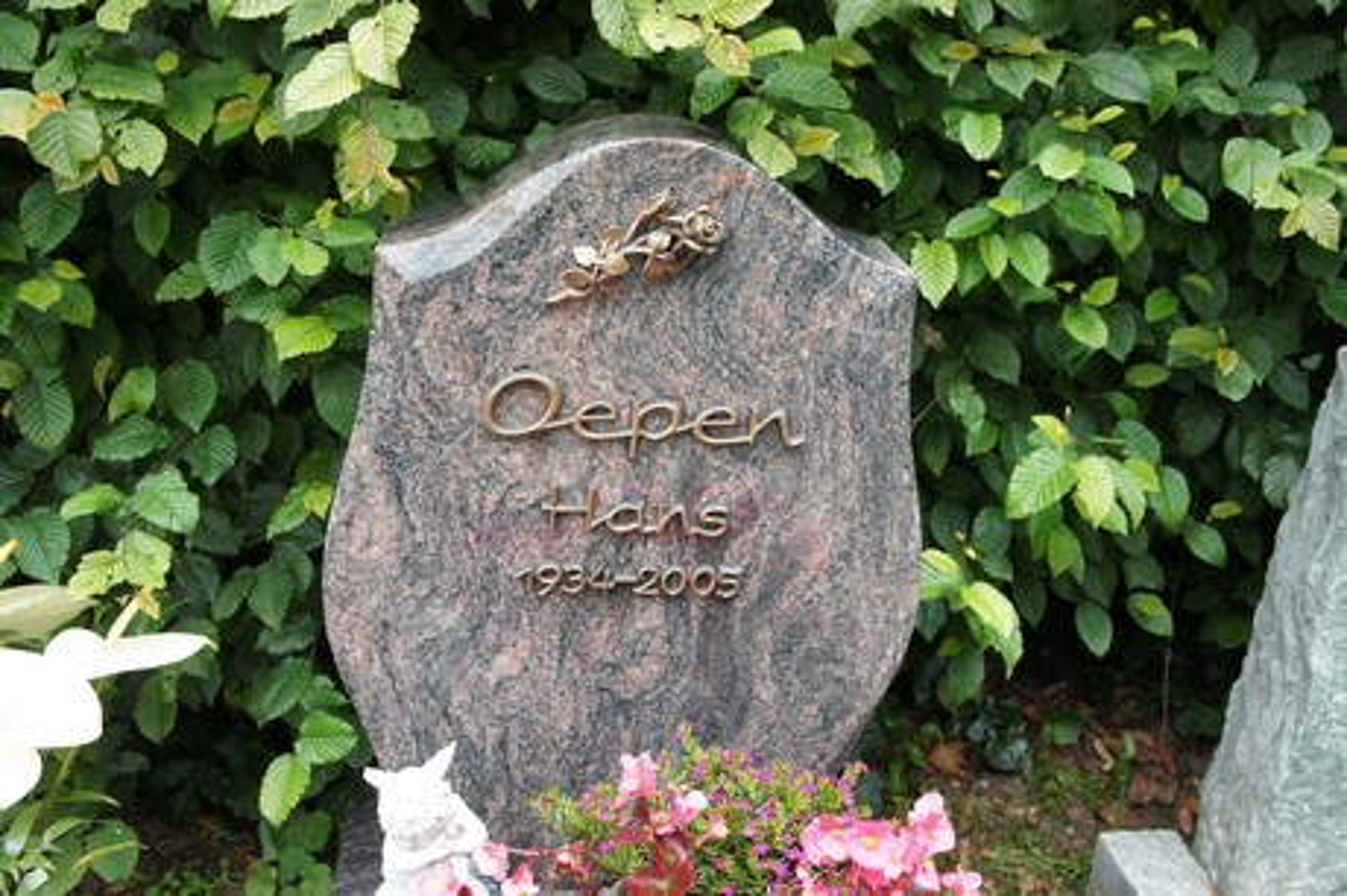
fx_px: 1346
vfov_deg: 36.8
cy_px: 448
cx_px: 674
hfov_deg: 53.2
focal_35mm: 36
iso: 640
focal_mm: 24
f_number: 5.6
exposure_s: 1/250
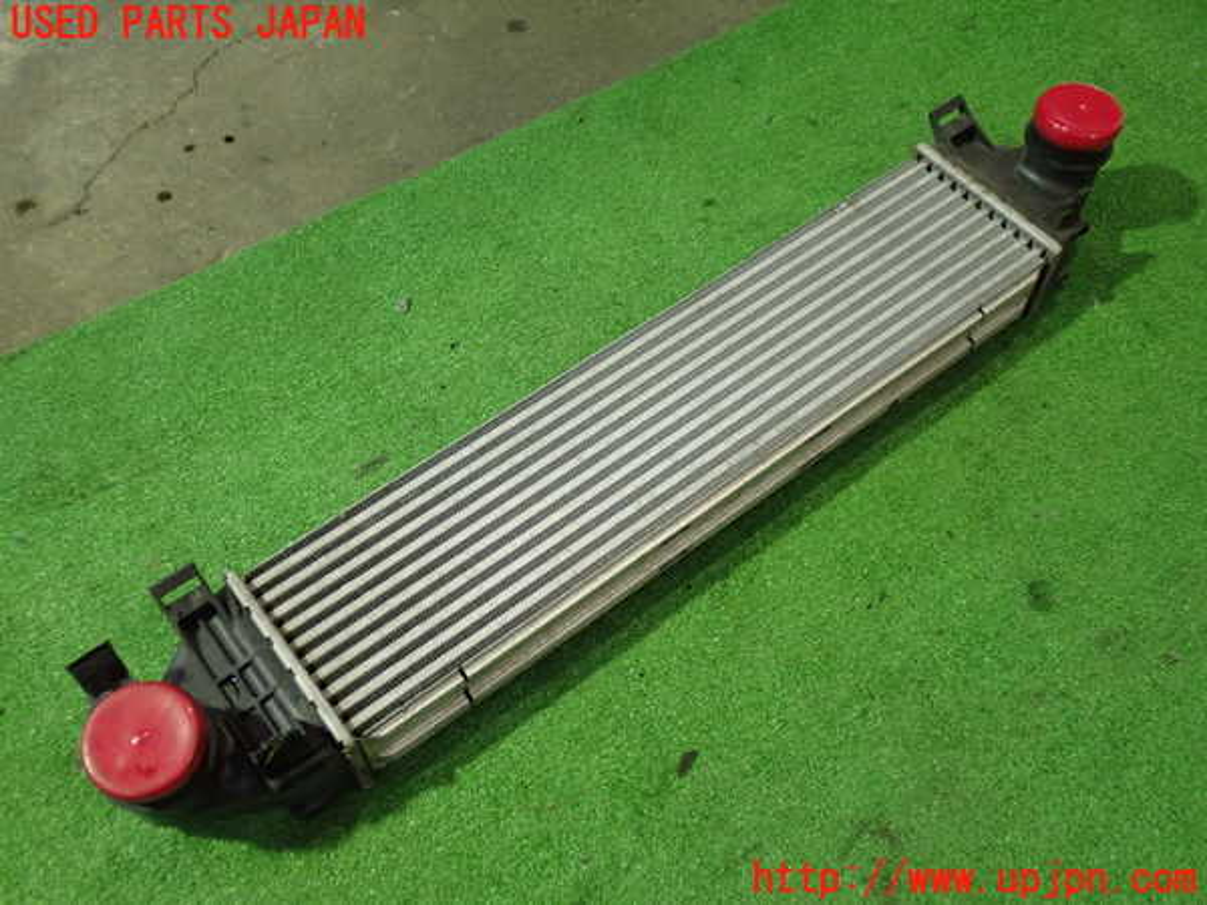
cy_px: 452
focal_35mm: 36
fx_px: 1255
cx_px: 604
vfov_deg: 39.7
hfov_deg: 51.4
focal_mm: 6.37
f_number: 2.5
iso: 640
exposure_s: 1/40
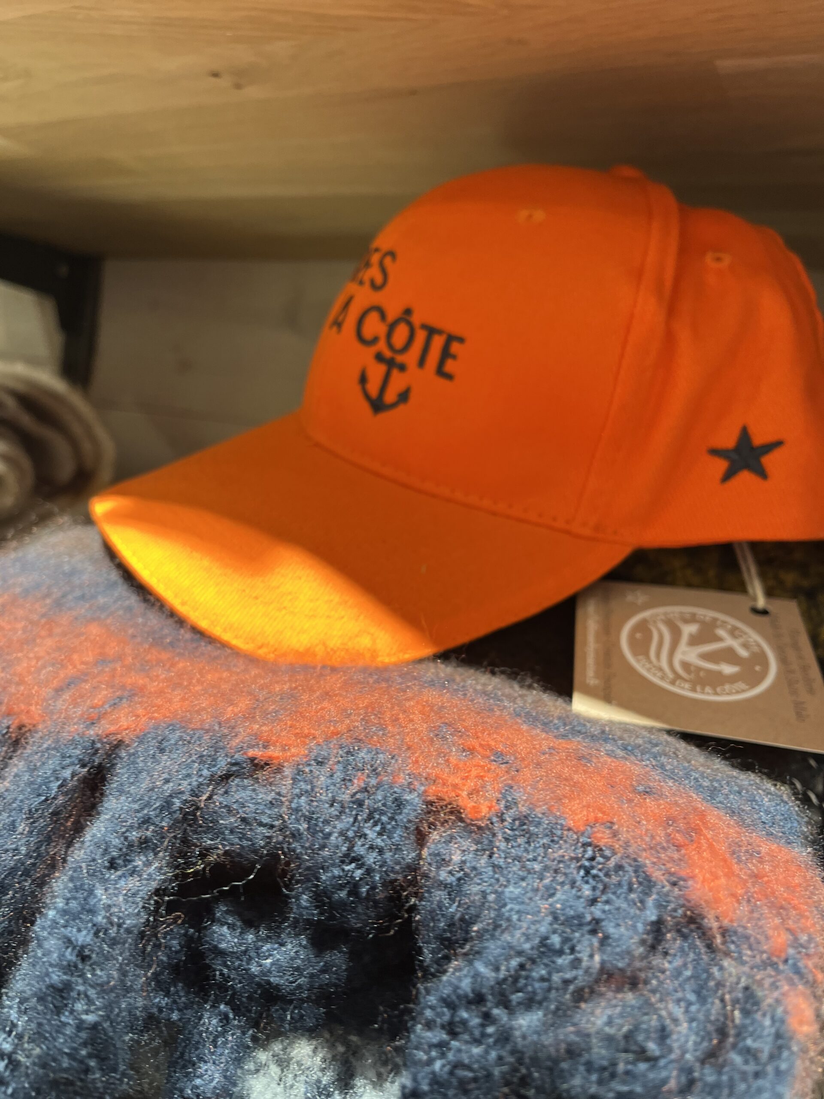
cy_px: 550
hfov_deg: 53.1
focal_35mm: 26
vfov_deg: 67.3
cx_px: 412
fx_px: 825
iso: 100
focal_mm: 5.1
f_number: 1.6
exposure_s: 1/50
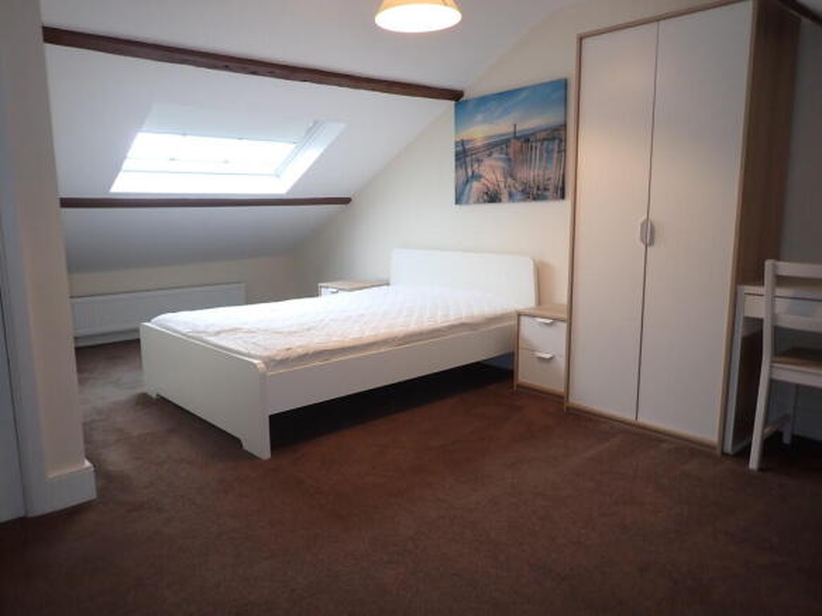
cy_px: 308
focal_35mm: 25
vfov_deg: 54.9
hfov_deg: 69.4
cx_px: 411
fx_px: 594
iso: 200
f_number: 2
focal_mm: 4.5
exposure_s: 1/40
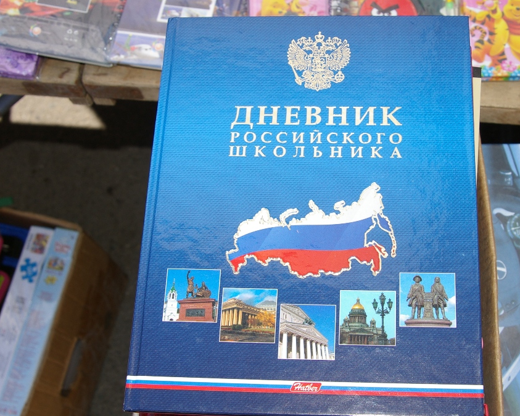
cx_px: 307
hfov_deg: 37.5
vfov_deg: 30.5
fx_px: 763
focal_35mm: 50
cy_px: 210
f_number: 9.5
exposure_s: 1/180
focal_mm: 29
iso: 200
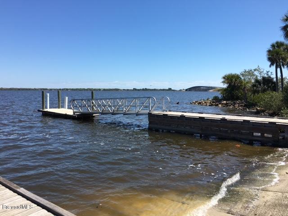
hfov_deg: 61.7
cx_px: 144
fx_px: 241
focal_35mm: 29
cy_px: 108
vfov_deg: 48.2
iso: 25
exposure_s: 1/1479
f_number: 2.2
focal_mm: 4.15
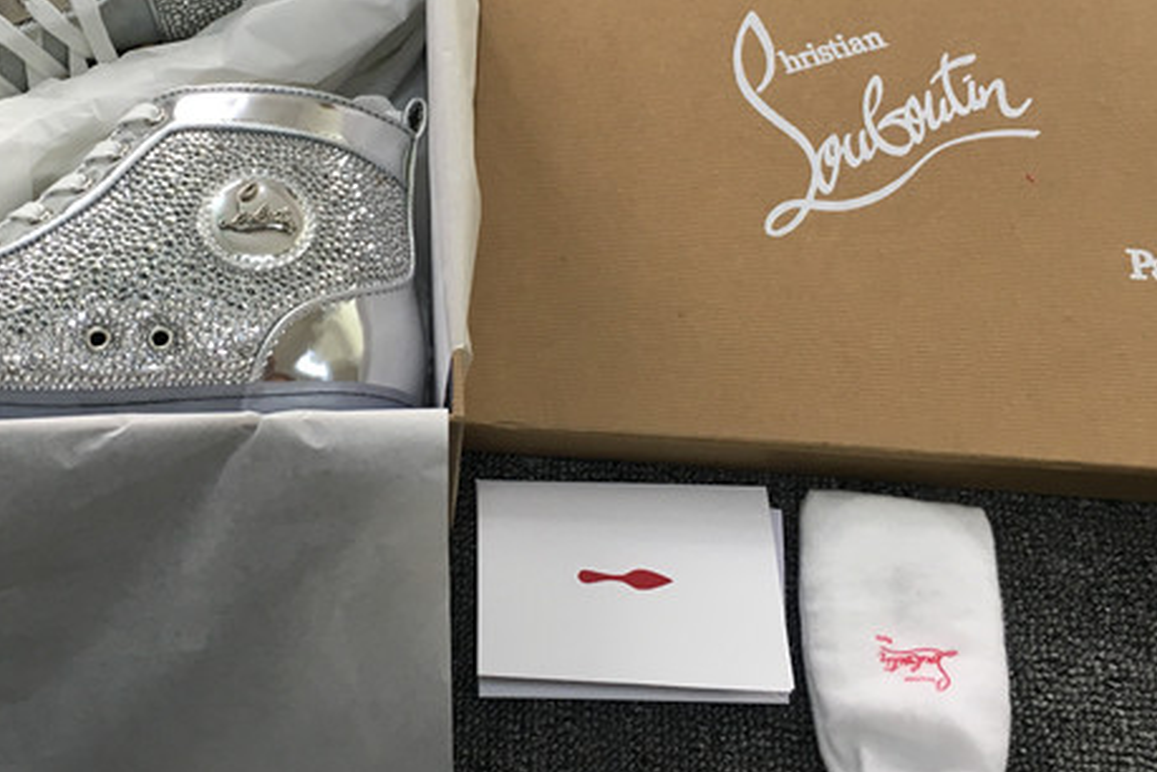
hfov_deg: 42.2
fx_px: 1478
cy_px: 236
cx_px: 391
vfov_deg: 29.0
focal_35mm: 46
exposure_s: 1/33
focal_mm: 4.15
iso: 40
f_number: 2.2
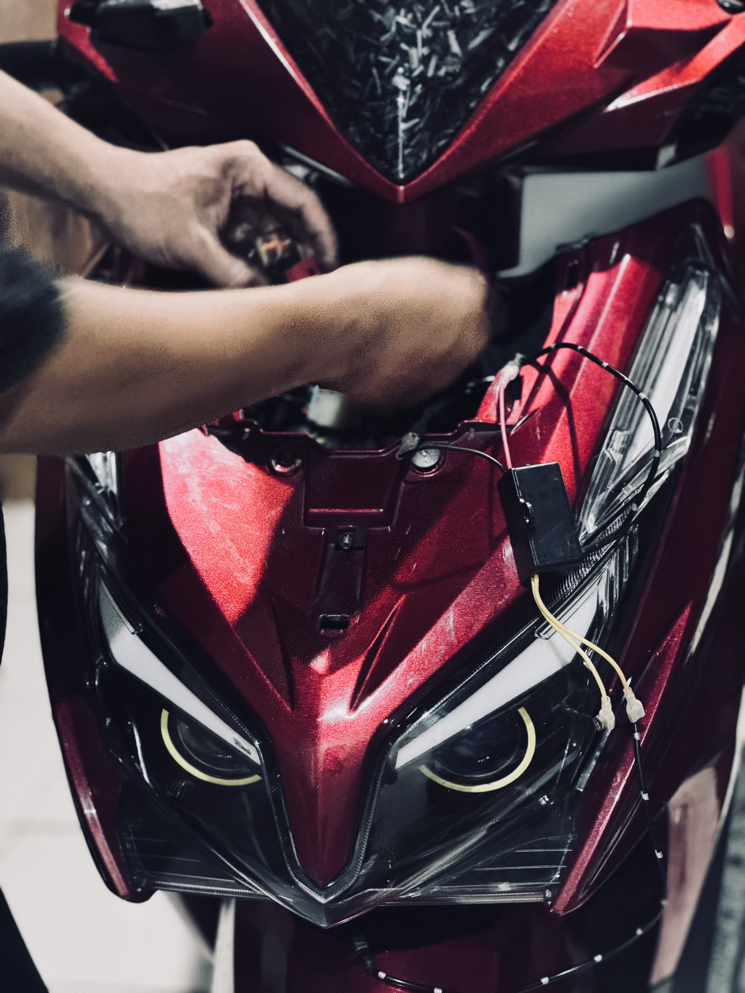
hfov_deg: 19.1
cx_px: 372
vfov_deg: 25.3
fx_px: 2210
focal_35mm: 77
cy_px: 496
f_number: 2.8
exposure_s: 1/25
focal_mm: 9
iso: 1250
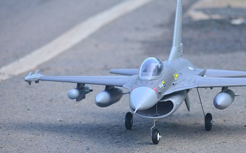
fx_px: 1769
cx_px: 167
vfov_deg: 5.0
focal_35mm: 264
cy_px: 68
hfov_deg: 7.9
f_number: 5.6
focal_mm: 122
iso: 160
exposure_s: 1/200
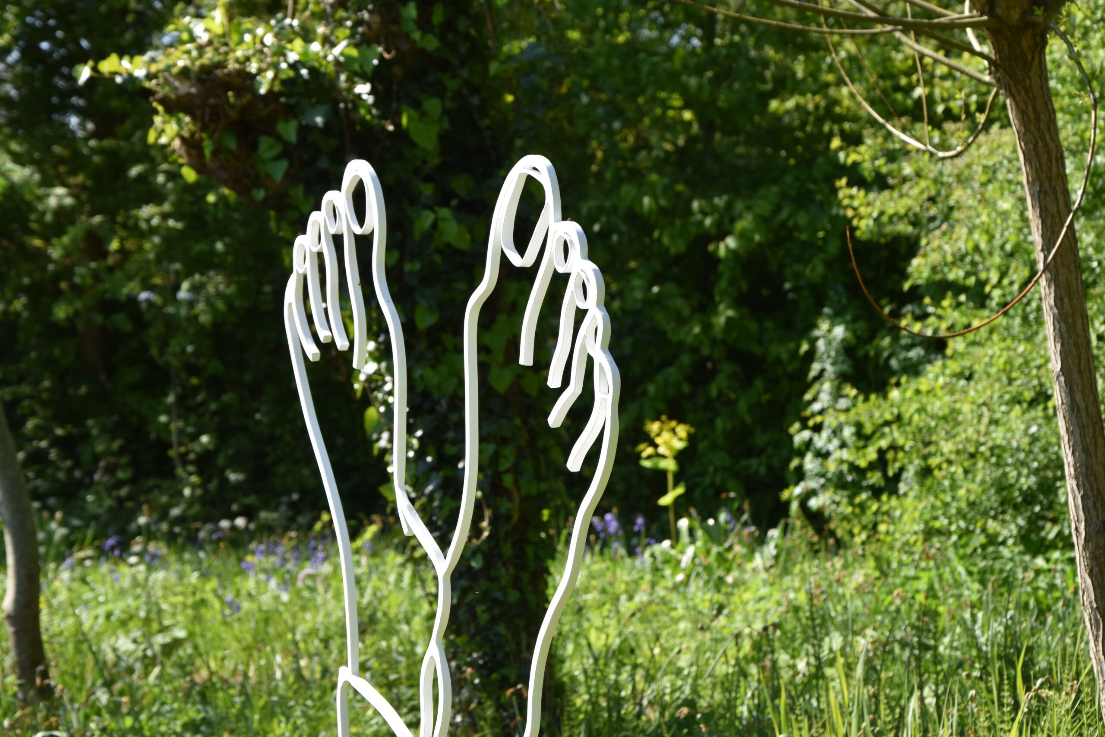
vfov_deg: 13.8
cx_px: 552
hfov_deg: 20.6
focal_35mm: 99
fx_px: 3039
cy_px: 368
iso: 200
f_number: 8
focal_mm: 66
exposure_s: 1/250
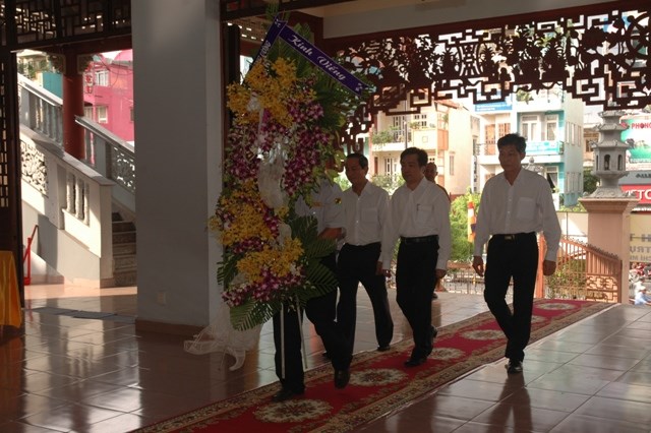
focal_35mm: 46
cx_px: 326
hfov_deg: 42.3
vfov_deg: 28.9
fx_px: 840
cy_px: 216
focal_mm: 31
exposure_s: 1/160
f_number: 6.3
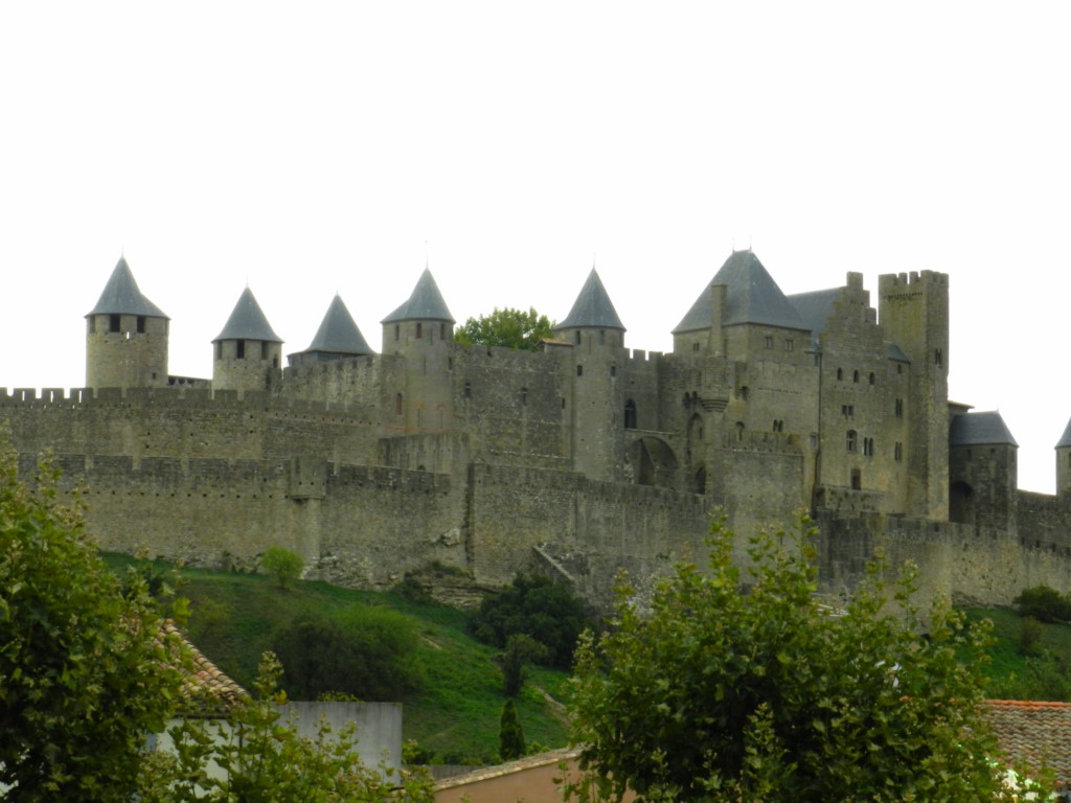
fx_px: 3558
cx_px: 536
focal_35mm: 115
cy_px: 402
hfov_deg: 17.1
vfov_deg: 12.9
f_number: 8
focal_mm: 20.5
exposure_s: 1/50
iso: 160
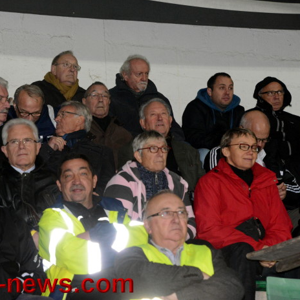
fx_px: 1696
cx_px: 91
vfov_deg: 10.1
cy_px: 150
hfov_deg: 10.1
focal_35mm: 173
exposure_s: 1/160
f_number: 8
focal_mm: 135
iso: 6400
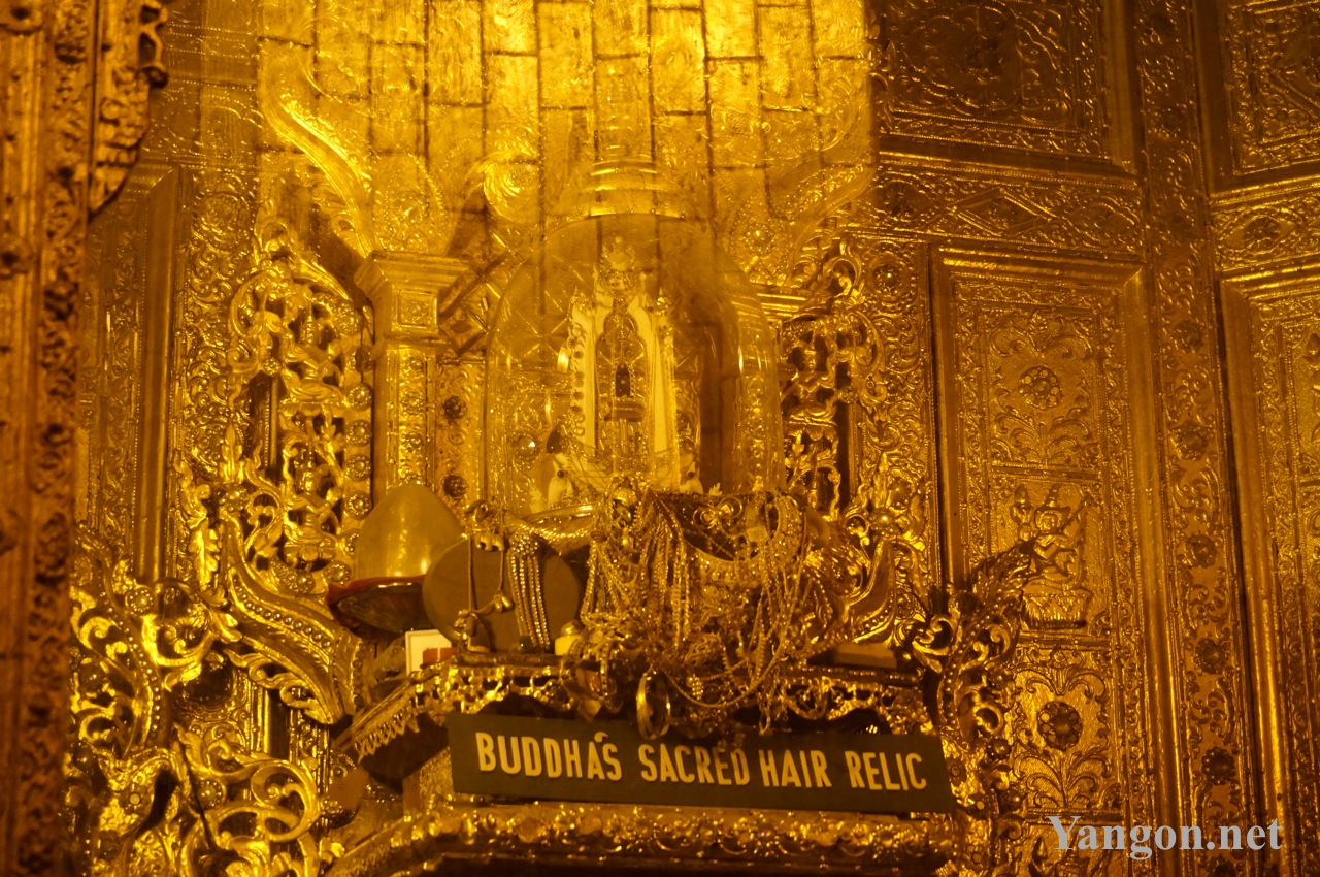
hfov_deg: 27.0
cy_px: 438
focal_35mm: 75
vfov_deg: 18.1
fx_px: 2746
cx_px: 660
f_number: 5.6
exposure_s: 1/160
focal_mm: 50
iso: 2000
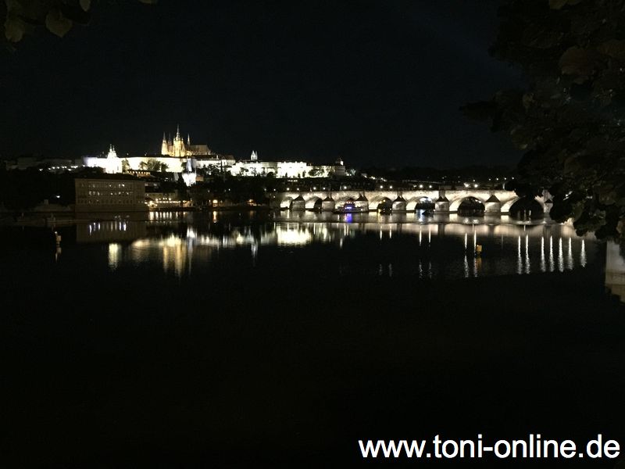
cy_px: 234
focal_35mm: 29
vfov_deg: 48.2
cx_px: 312
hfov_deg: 61.7
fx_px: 524
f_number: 2.2
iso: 500
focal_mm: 4.15
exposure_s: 1/4
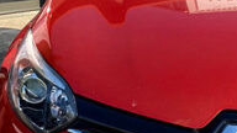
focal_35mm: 118
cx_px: 196
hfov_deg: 18.0
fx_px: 742
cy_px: 25
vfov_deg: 10.2
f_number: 1.8
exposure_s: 1/2222
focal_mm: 4.25
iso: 32
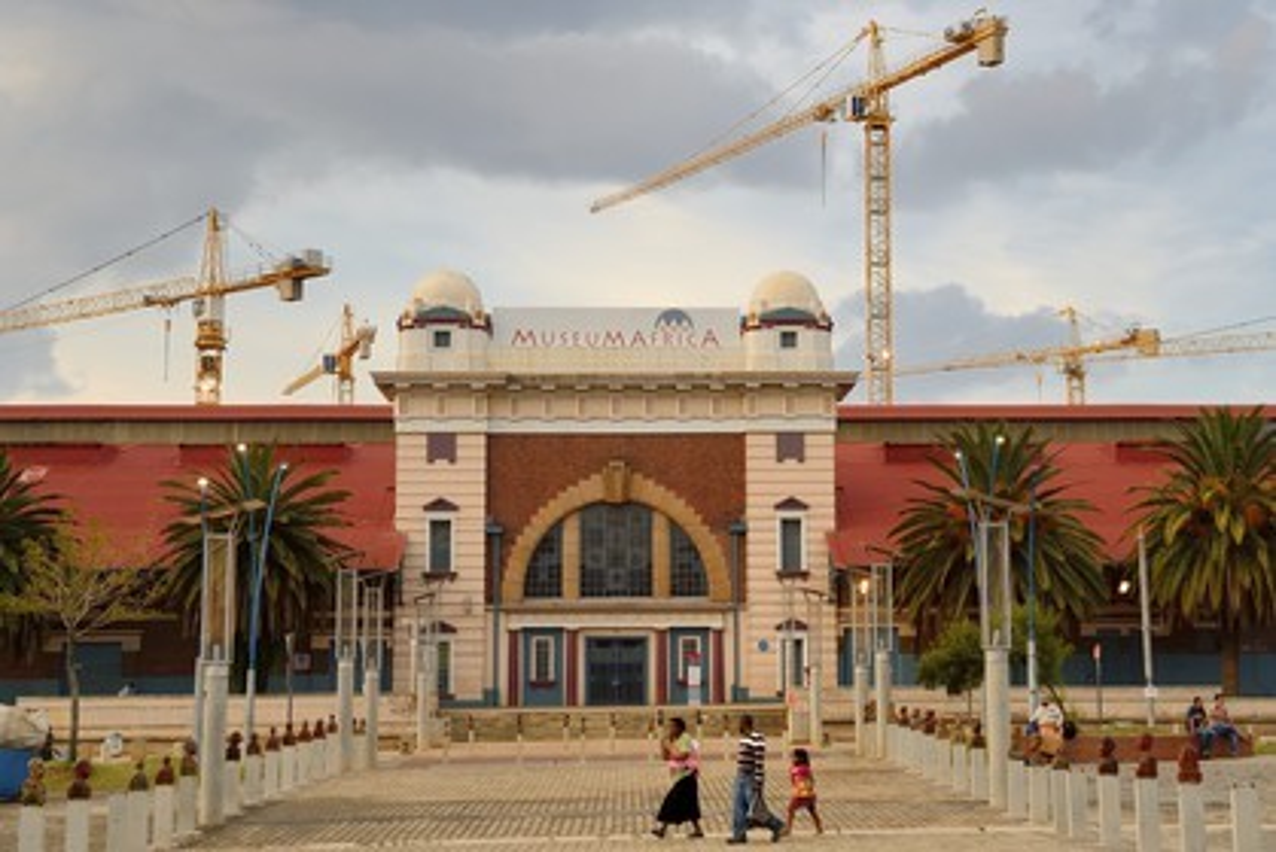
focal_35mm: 50
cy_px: 426
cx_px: 638
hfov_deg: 39.6
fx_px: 1773
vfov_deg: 27.0
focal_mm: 50
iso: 400
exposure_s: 1/125
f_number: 8
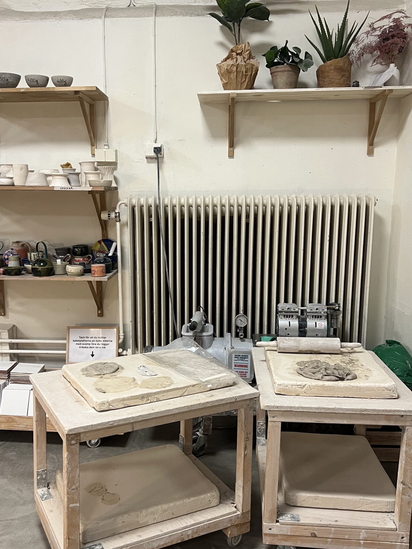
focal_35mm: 33
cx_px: 182
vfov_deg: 55.3
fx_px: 524
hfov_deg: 42.9
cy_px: 280
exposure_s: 1/50
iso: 100
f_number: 1.5
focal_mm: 5.7
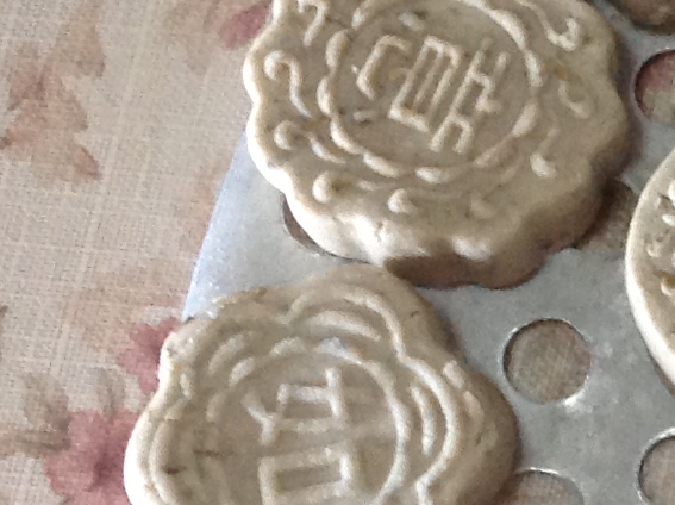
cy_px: 536
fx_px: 3117
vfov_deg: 9.2
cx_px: 1210
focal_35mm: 160
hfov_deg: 11.5
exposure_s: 1/15
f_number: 2.4
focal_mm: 4.28
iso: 160
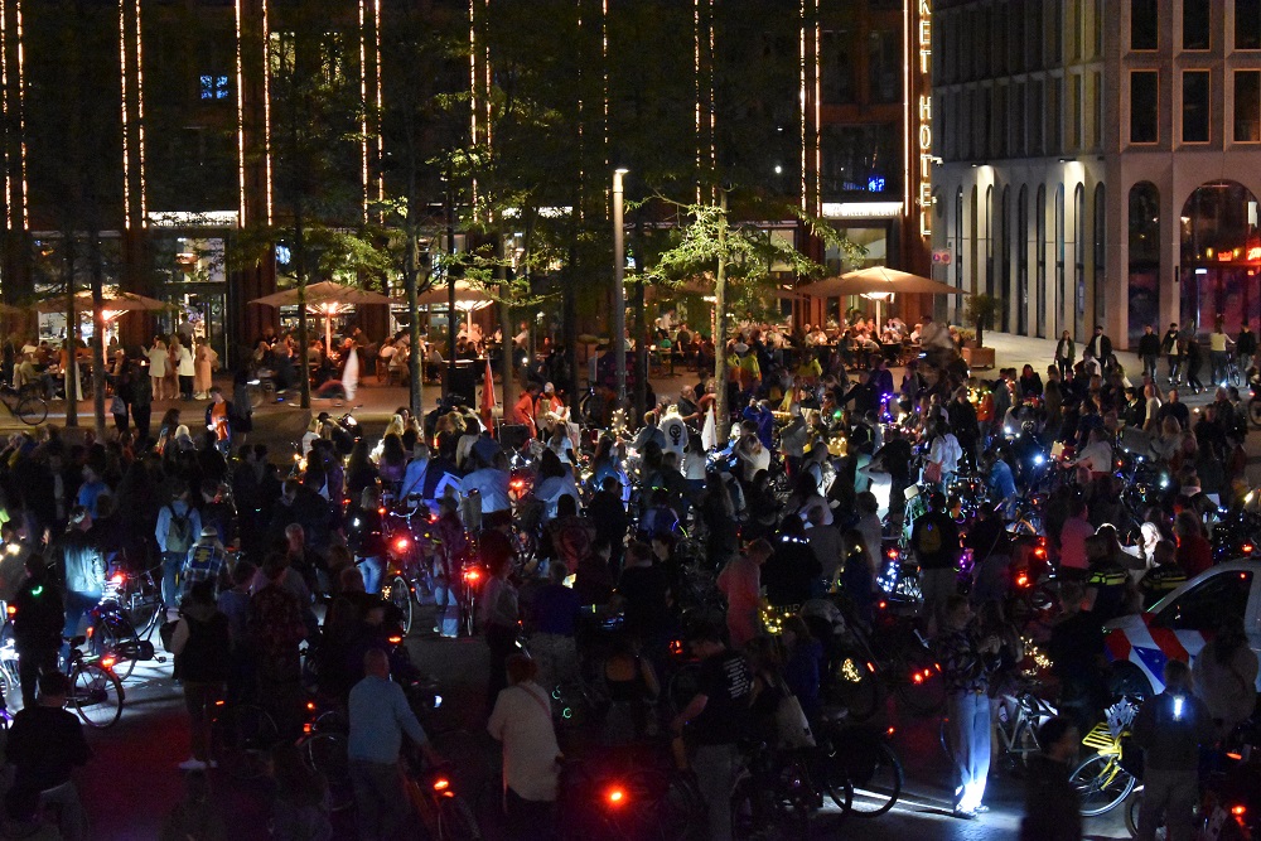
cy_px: 420
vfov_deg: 16.6
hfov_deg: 24.6
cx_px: 630
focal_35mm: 82
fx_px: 2890
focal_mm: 55
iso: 12800
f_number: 5.6
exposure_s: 1/25
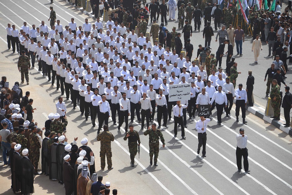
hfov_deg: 12.8
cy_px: 98
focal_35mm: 160
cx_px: 146
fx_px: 1298
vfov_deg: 8.6
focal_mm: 160
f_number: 6.3
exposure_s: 1/640
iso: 200
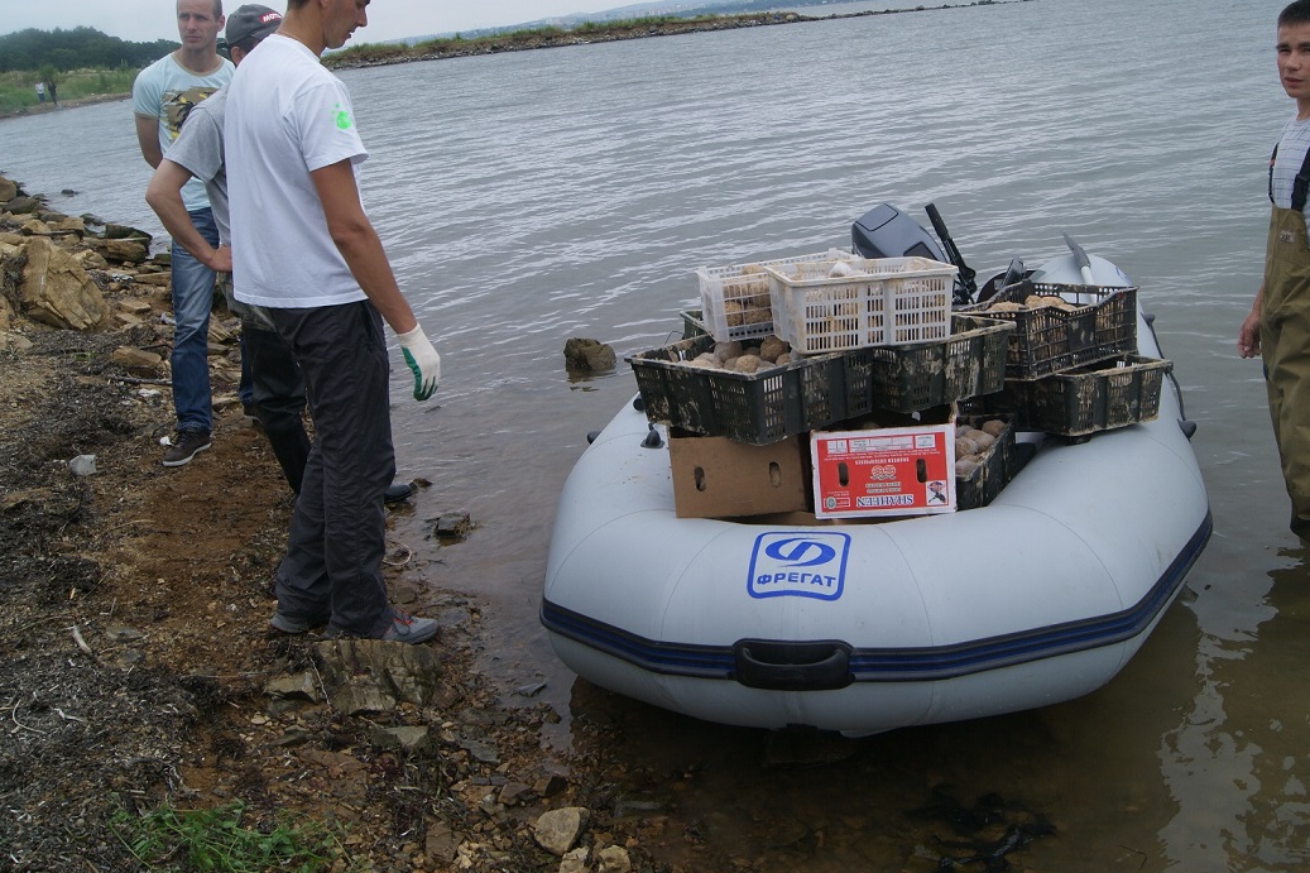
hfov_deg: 54.3
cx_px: 723
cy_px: 323
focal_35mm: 35
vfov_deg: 37.6
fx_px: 1273
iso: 100
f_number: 10
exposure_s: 1/160
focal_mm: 18
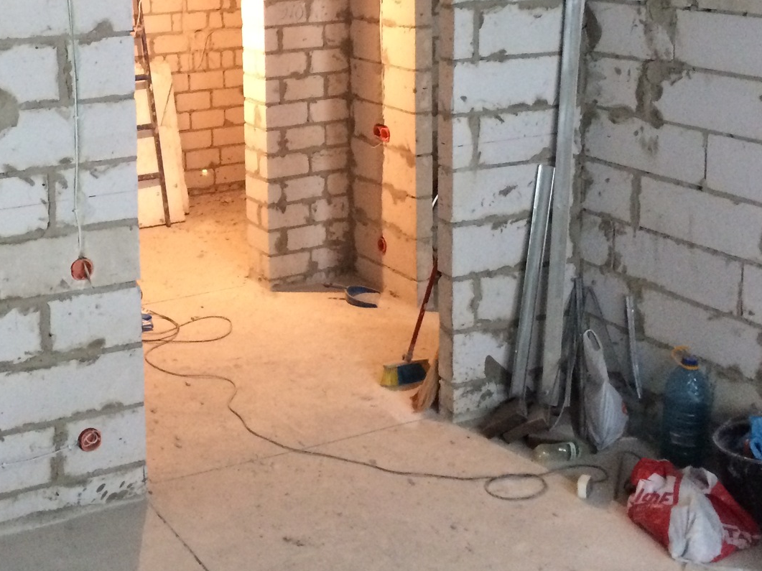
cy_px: 63
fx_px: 1232
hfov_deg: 33.6
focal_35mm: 56
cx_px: 187
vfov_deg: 25.3
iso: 320
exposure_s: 1/20
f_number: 2.2
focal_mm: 4.15
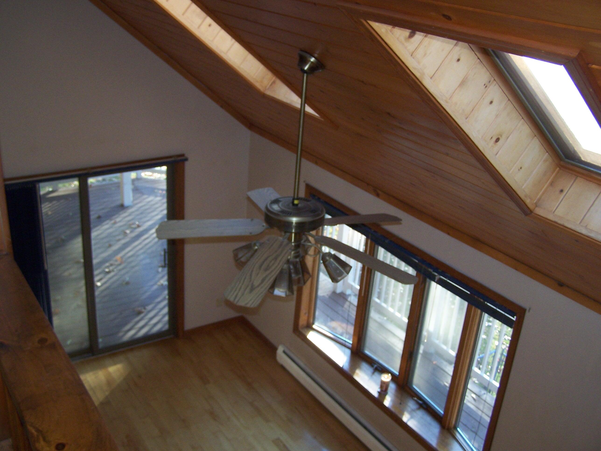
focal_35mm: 38
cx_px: 300
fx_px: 660
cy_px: 226
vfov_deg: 37.7
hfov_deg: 49.0
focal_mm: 6.3
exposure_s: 1/60
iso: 140
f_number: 2.8
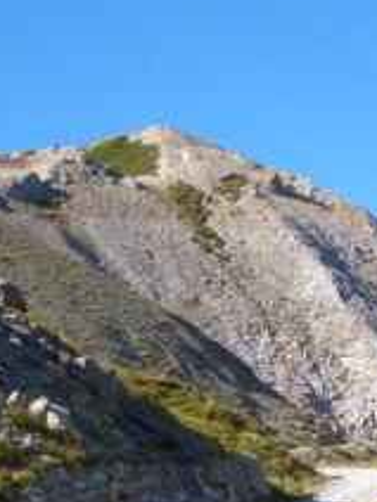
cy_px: 519
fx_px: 1917
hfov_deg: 11.0
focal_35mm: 132
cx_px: 484
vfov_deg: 14.7
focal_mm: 5.8
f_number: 4.3
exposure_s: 1/320
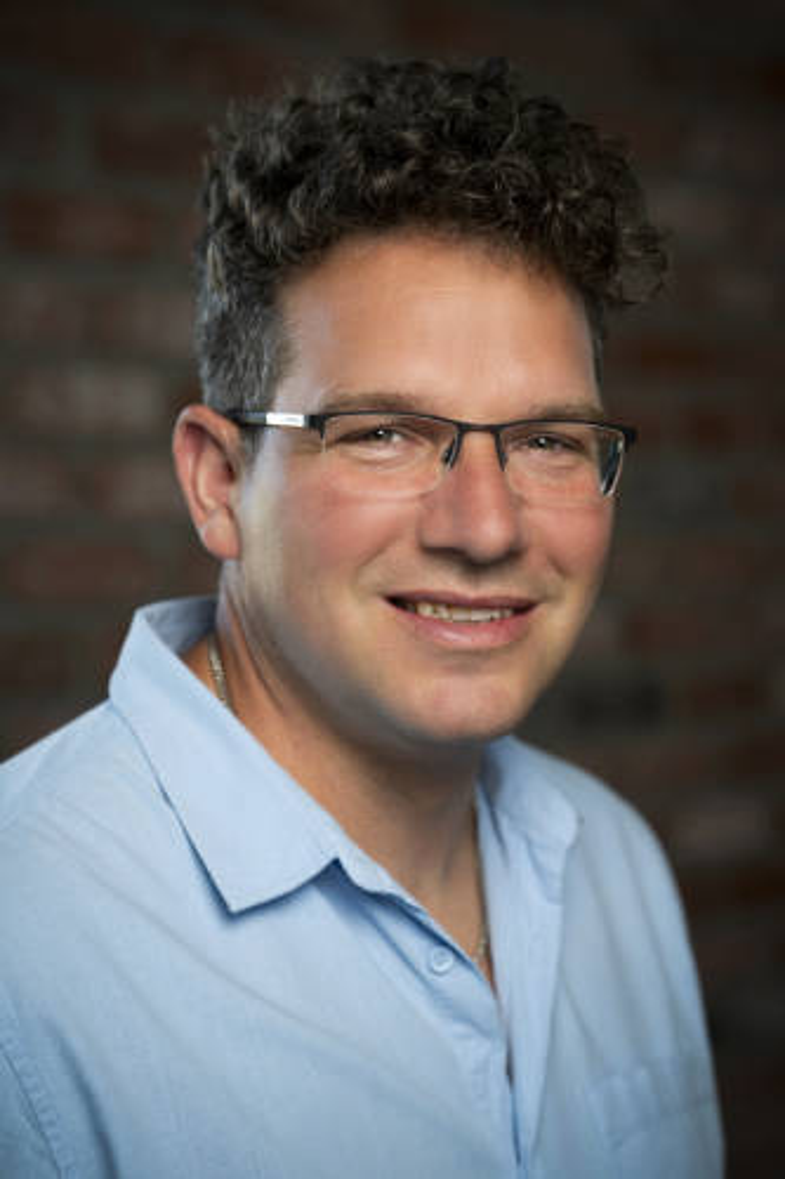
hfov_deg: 16.1
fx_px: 2782
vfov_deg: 23.9
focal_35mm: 85
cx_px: 392
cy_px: 590
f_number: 3.5
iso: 400
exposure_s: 1/160
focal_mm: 85
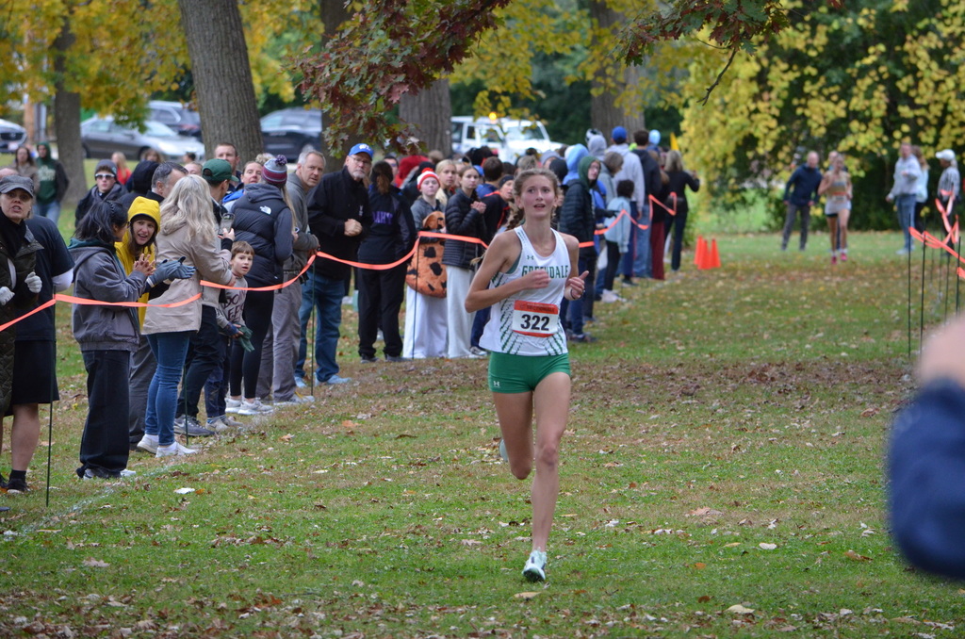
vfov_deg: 5.1
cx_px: 482
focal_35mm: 270
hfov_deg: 7.6
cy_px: 320
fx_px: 7222
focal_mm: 180
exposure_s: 1/400
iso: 1600
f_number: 5
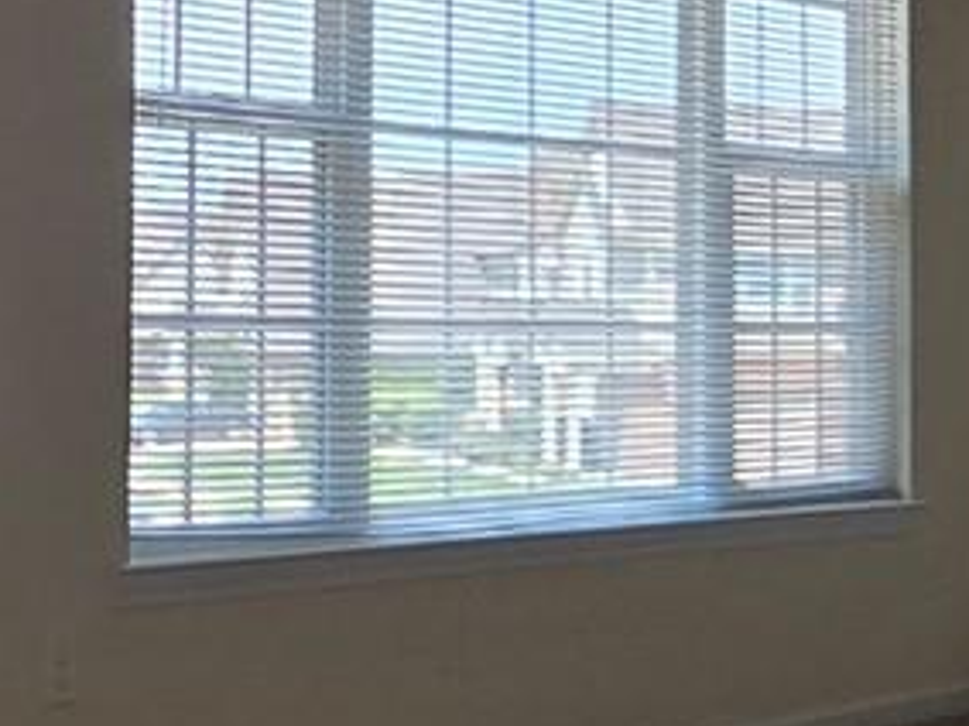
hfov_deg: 20.6
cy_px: 195
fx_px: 2630
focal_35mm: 94
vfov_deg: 15.7
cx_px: 185
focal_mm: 2.2
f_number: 2.2
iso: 50
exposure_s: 1/200
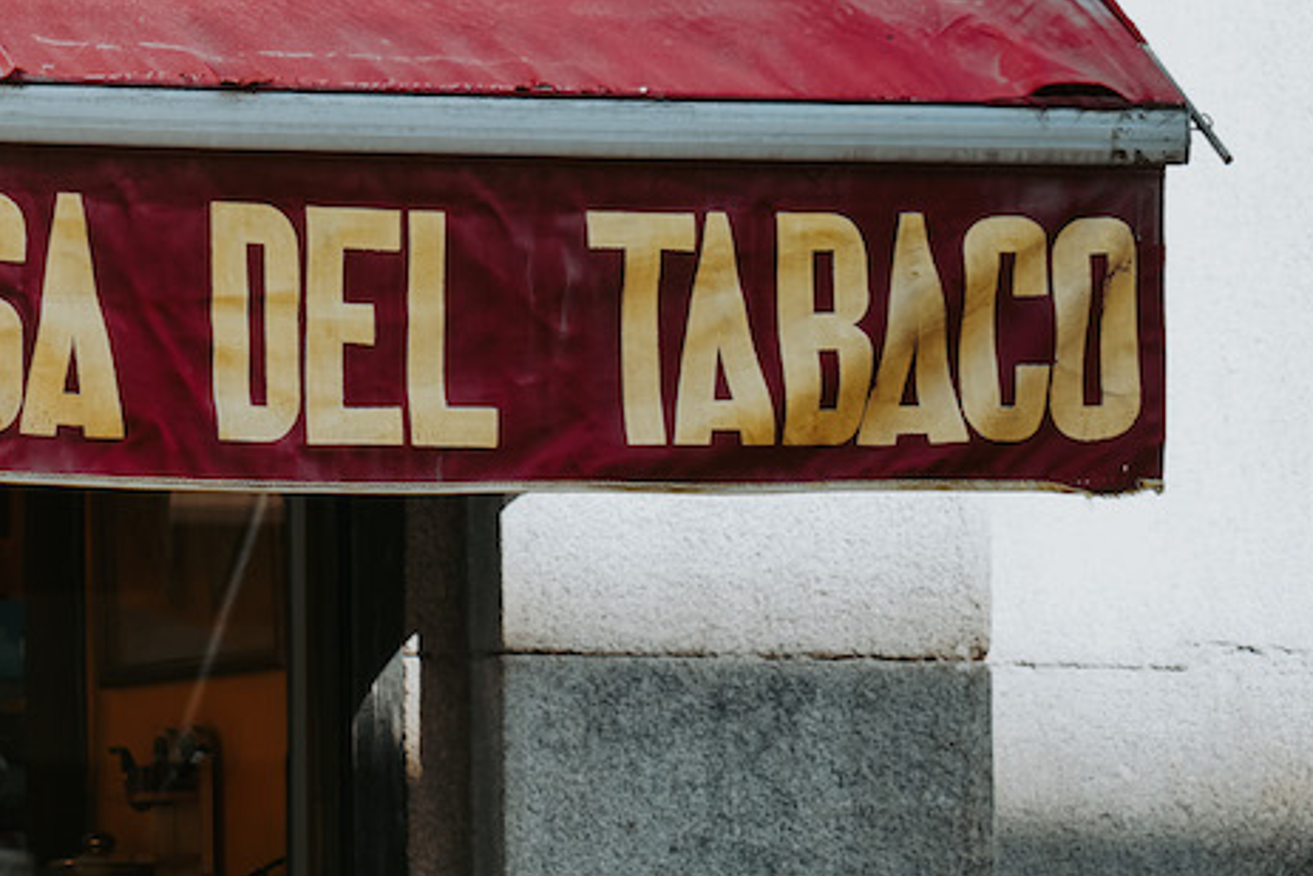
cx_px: -65
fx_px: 7406
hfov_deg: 10.0
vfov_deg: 6.8
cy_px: 438
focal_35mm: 203
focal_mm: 94
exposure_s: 1/100
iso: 125
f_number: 4.5
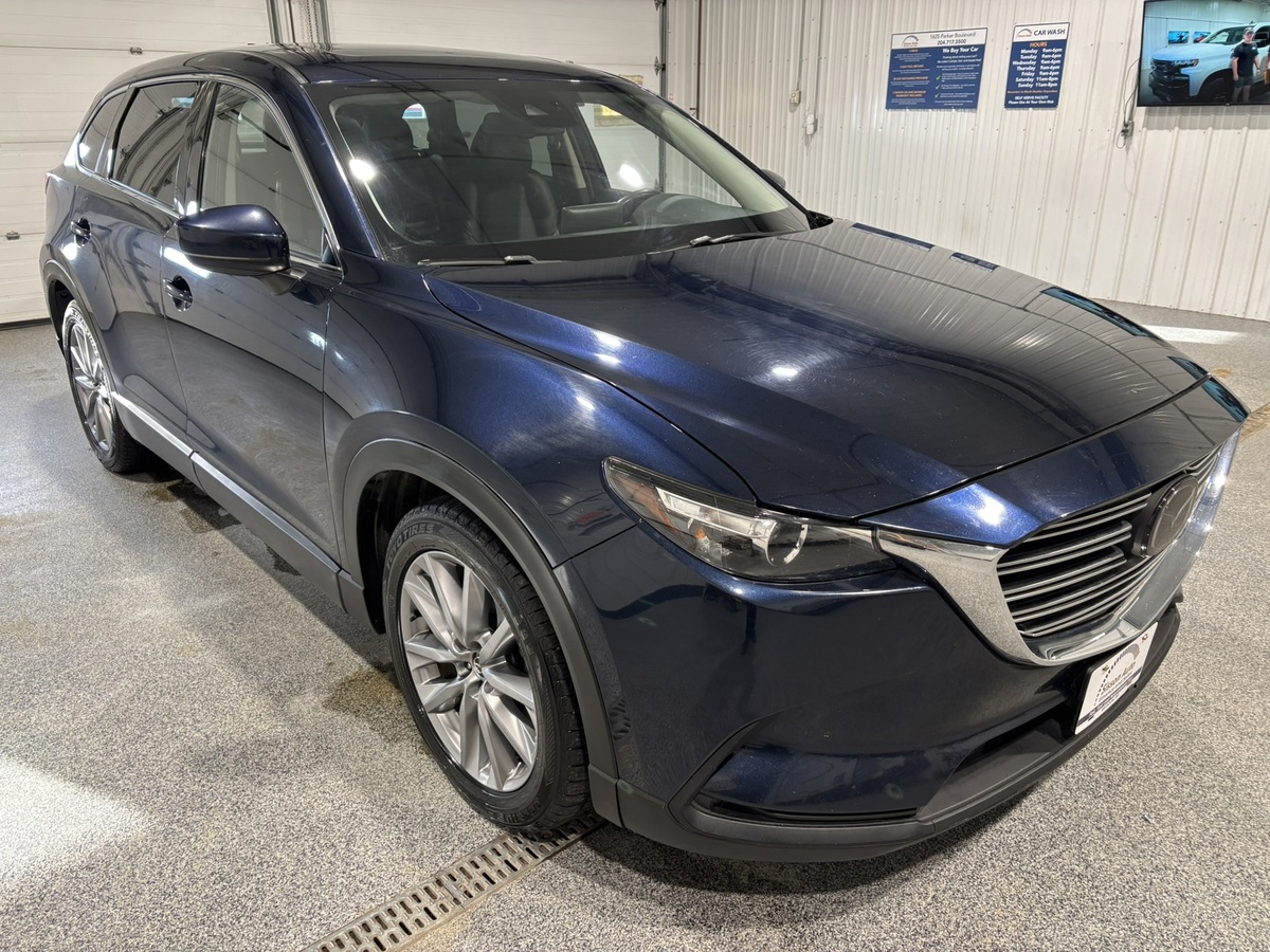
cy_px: 476
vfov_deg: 53.1
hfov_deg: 67.3
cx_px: 635
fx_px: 954
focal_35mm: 26
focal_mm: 5.96
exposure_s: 1/60
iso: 125
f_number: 1.6
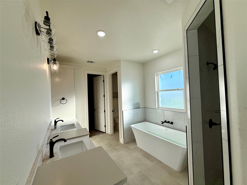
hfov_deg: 102.1
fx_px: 100
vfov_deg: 85.7
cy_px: 92
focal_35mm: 14
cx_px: 124
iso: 50
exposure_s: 1/313
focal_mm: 2.22
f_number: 2.2
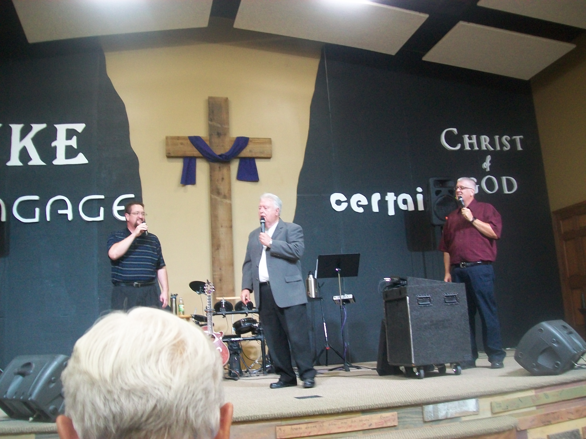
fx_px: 609
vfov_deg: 39.7
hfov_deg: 51.4
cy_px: 220
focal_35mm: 36
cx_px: 293
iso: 160
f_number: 2.7
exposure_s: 1/13
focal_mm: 6
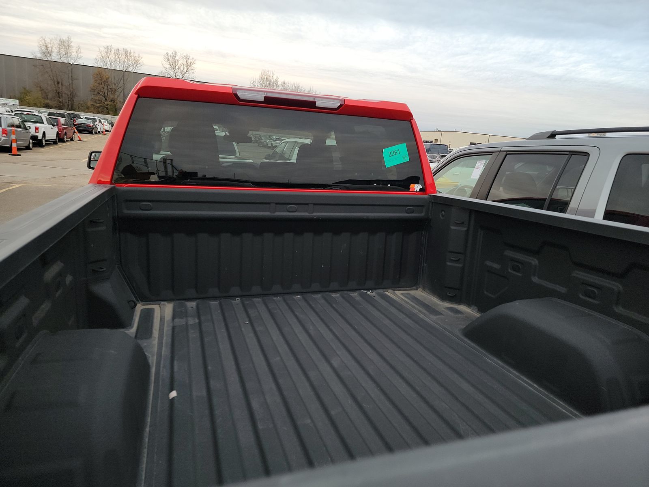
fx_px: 450
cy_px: 244
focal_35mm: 24
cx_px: 324
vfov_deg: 56.8
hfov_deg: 71.6
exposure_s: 1/59
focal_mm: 6.7
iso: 80
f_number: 1.8
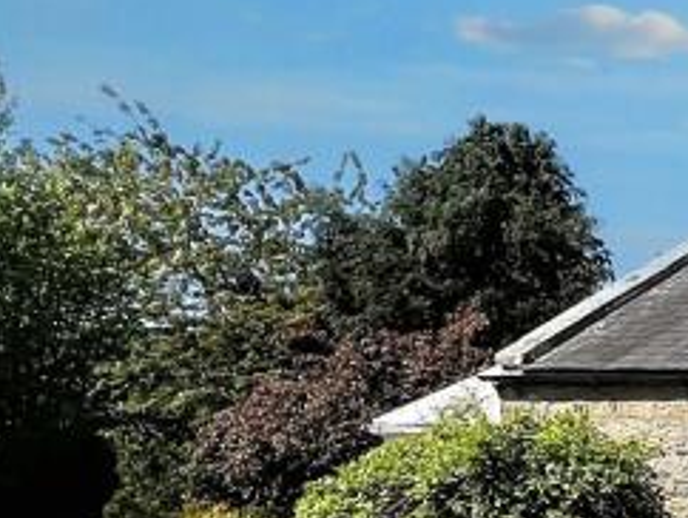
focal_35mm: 55
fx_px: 1094
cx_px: 1217
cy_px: 441
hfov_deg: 22.2
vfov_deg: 25.9
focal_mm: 1.6
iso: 32
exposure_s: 1/1263
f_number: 1.8
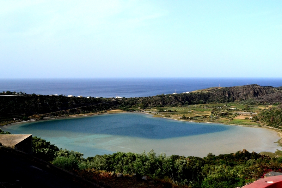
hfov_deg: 49.6
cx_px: 141
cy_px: 94
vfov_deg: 34.2
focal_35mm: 39
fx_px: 305
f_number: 16
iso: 1600
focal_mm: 26
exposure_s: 1/1000
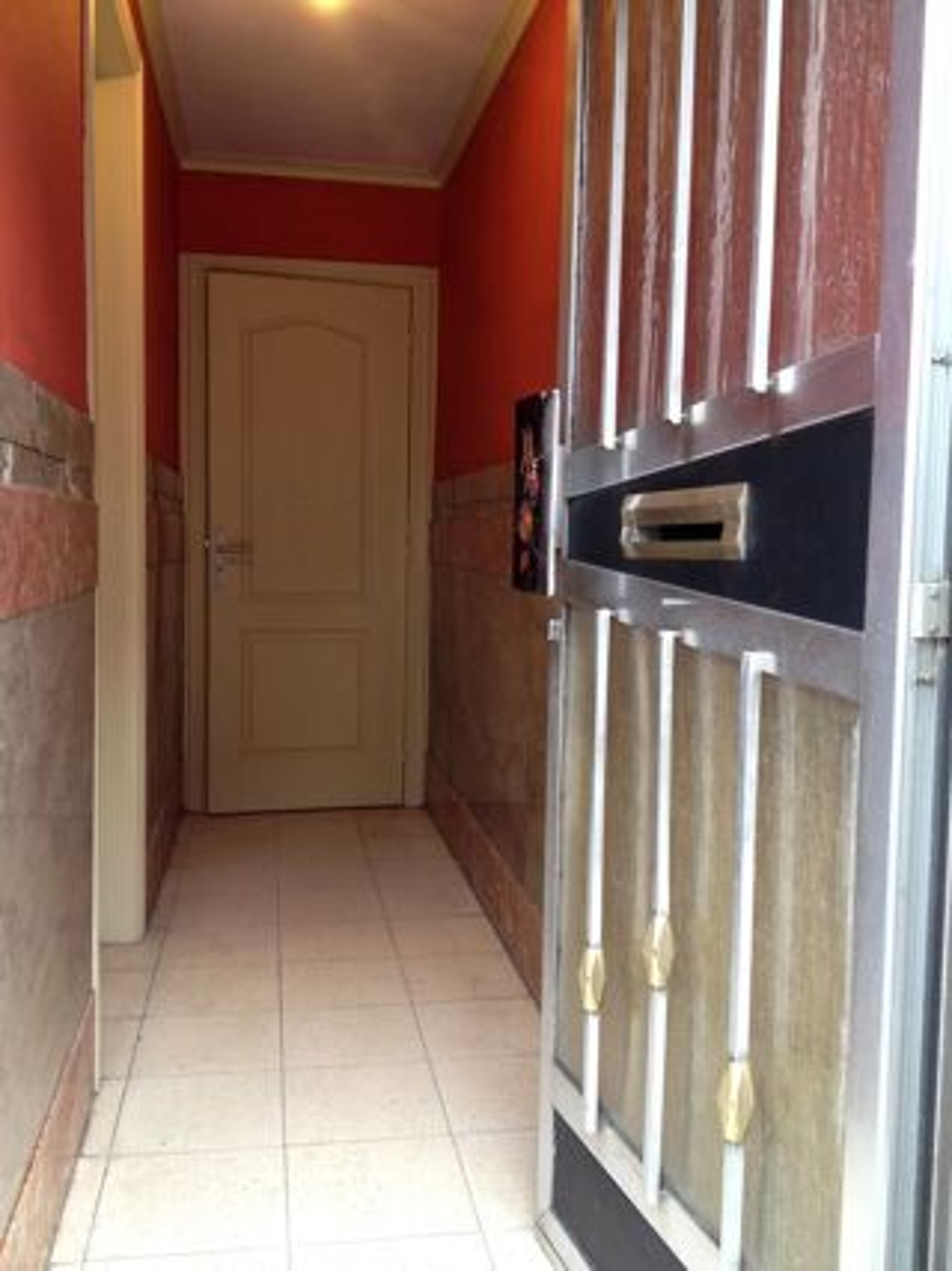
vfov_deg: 52.6
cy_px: 636
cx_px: 476
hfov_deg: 40.7
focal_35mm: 35
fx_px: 1284
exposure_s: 1/20
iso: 50
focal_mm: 4.28
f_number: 2.4
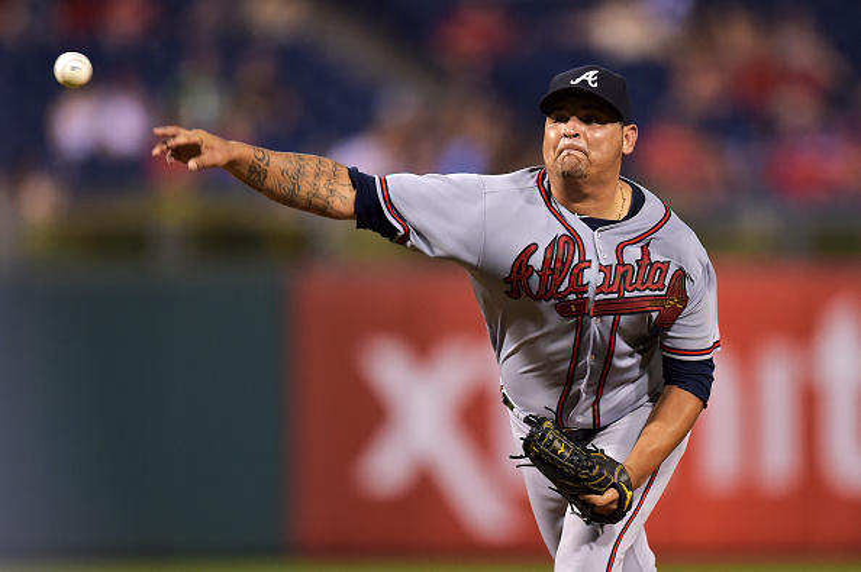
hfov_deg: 5.2
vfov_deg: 3.4
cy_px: 286
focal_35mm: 400
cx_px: 430
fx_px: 9558
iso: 2000
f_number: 2.8
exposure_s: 1/1600
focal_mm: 400
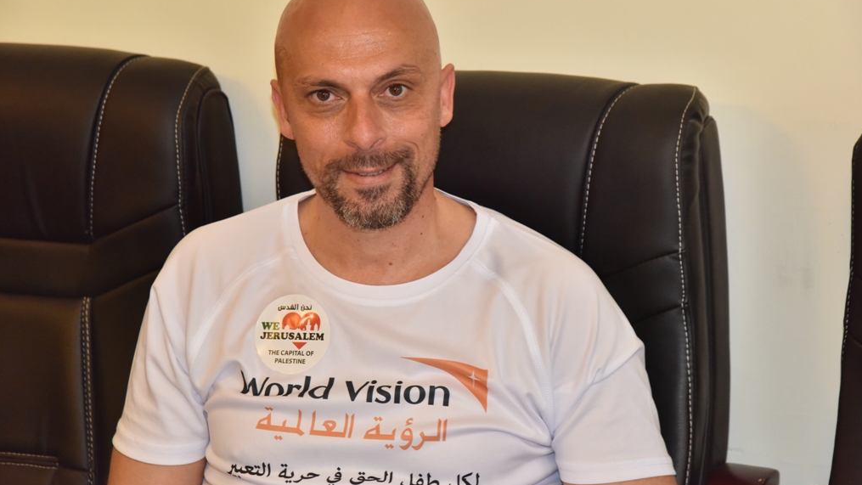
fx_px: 2537
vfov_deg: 10.9
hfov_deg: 19.3
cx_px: 433
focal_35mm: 111
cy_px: 210
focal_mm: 105
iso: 2500
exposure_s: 1/250
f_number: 7.1
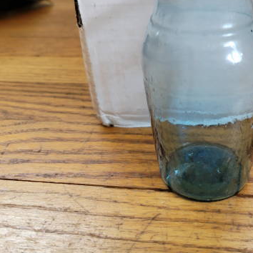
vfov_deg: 42.5
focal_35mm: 39
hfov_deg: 41.9
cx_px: 179
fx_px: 322
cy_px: 94
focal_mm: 5.4
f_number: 1.8
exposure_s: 1/40
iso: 200
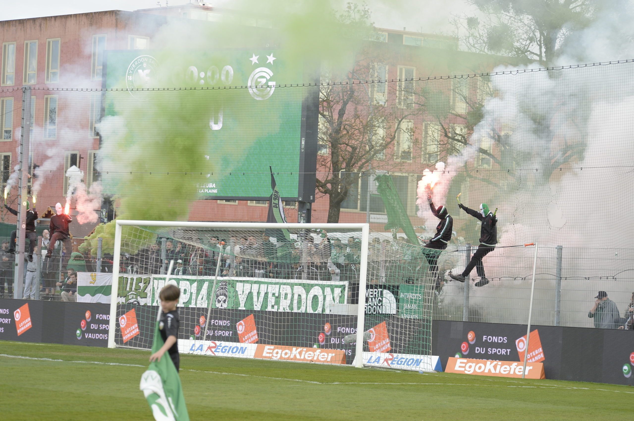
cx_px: 317
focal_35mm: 145
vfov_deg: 9.4
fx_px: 2551
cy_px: 210
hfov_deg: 14.2
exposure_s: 1/640
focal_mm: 145
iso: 720
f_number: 5
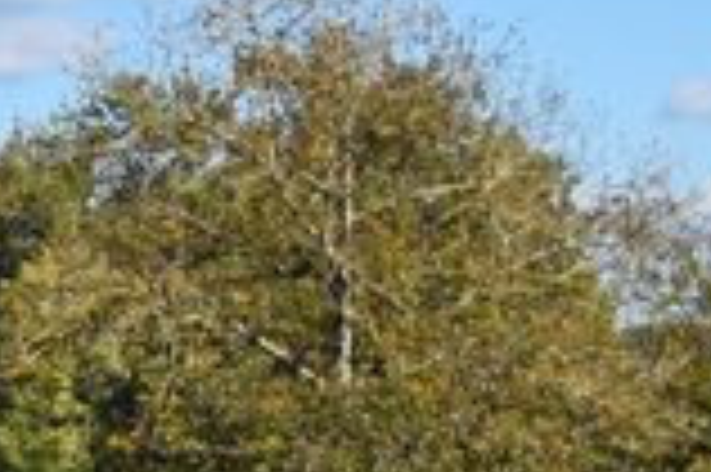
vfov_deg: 6.3
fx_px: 4321
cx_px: -927
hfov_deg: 8.7
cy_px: 297
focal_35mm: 219
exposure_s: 1/320
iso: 200
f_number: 9
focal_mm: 22
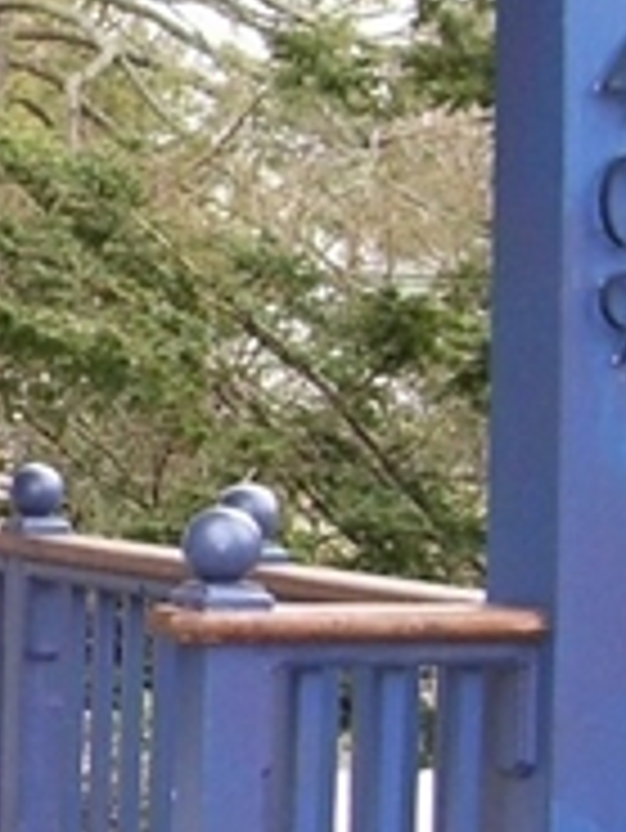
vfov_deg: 14.0
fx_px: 3396
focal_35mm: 141
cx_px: -482
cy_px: 427
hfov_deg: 10.0
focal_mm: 5.6
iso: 125
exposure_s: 1/60
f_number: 2.7
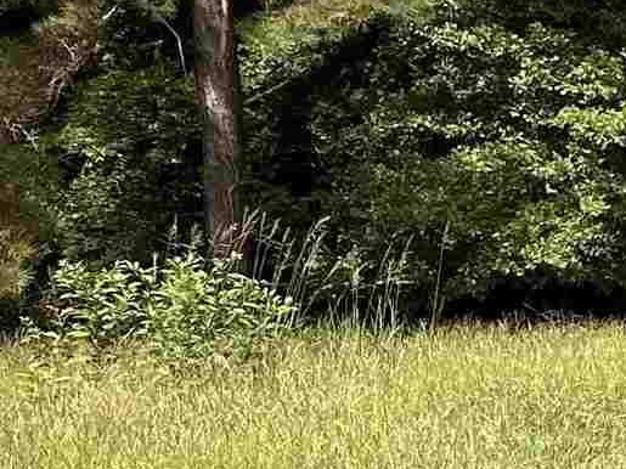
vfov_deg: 9.6
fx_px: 2802
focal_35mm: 155
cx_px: 1789
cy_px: 338
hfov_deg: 10.0
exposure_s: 1/2123
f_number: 1.5
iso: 50
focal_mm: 5.7
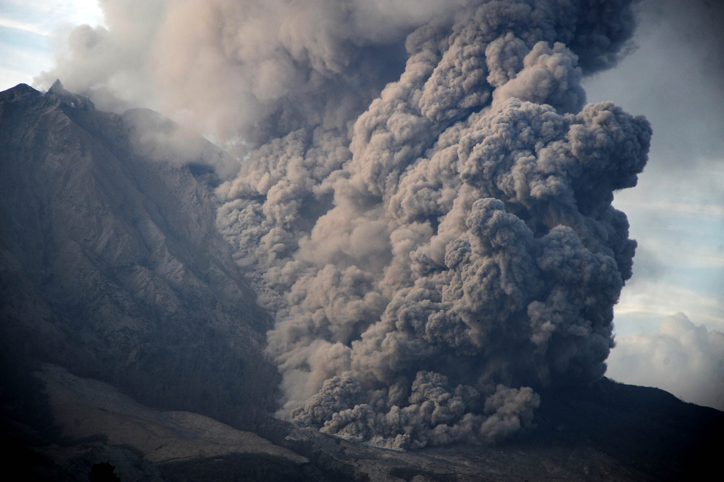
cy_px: 241
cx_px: 362
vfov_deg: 11.4
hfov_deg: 17.1
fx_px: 2412
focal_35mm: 120
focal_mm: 120
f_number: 6.3
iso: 200
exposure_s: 1/200
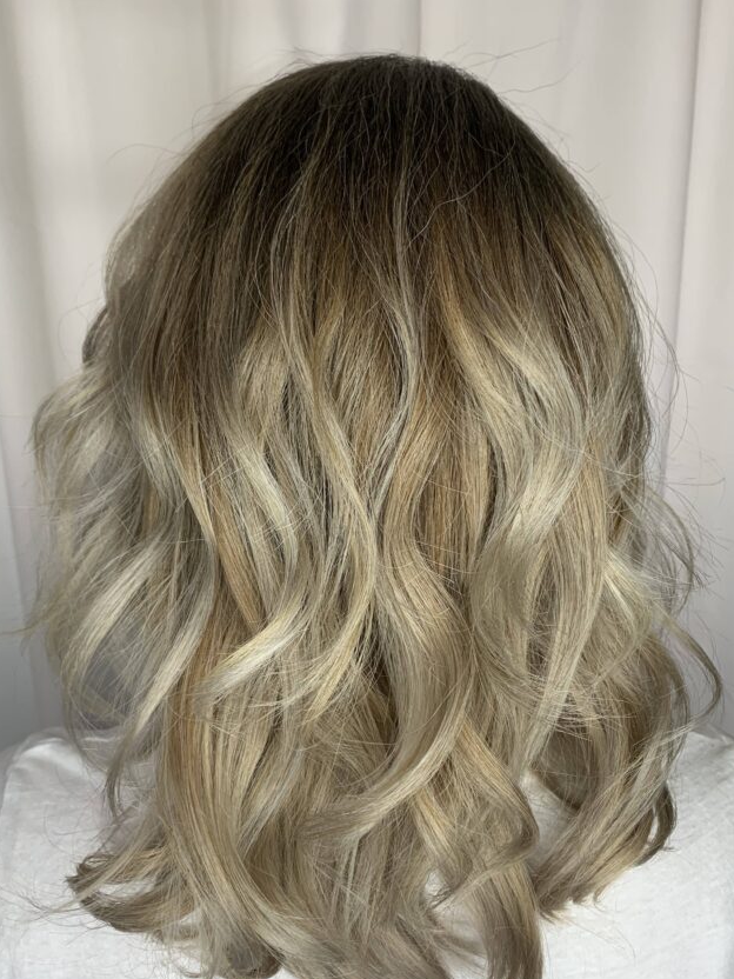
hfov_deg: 44.2
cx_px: 369
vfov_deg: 56.8
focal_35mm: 32
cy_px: 525
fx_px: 905
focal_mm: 4.25
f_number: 1.8
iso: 80
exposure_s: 1/120
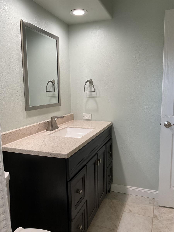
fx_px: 194
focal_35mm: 29
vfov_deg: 61.7
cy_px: 116
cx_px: 87
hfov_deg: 48.2
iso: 64
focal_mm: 3
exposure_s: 1/120
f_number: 1.8
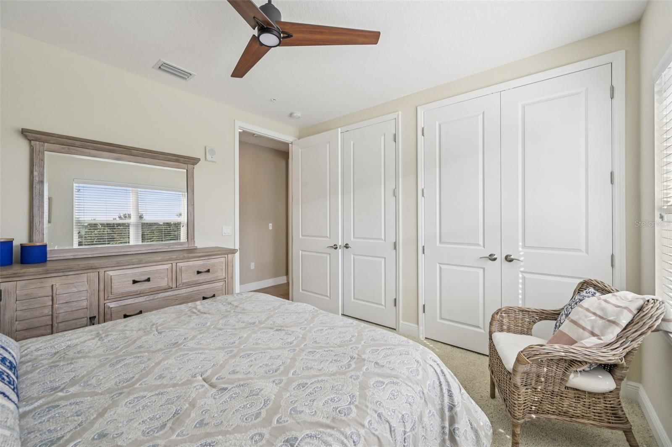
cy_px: 224
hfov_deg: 104.3
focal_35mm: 14
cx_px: 336
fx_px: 261
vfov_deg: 81.1
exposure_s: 1/200
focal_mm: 14
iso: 400
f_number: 8
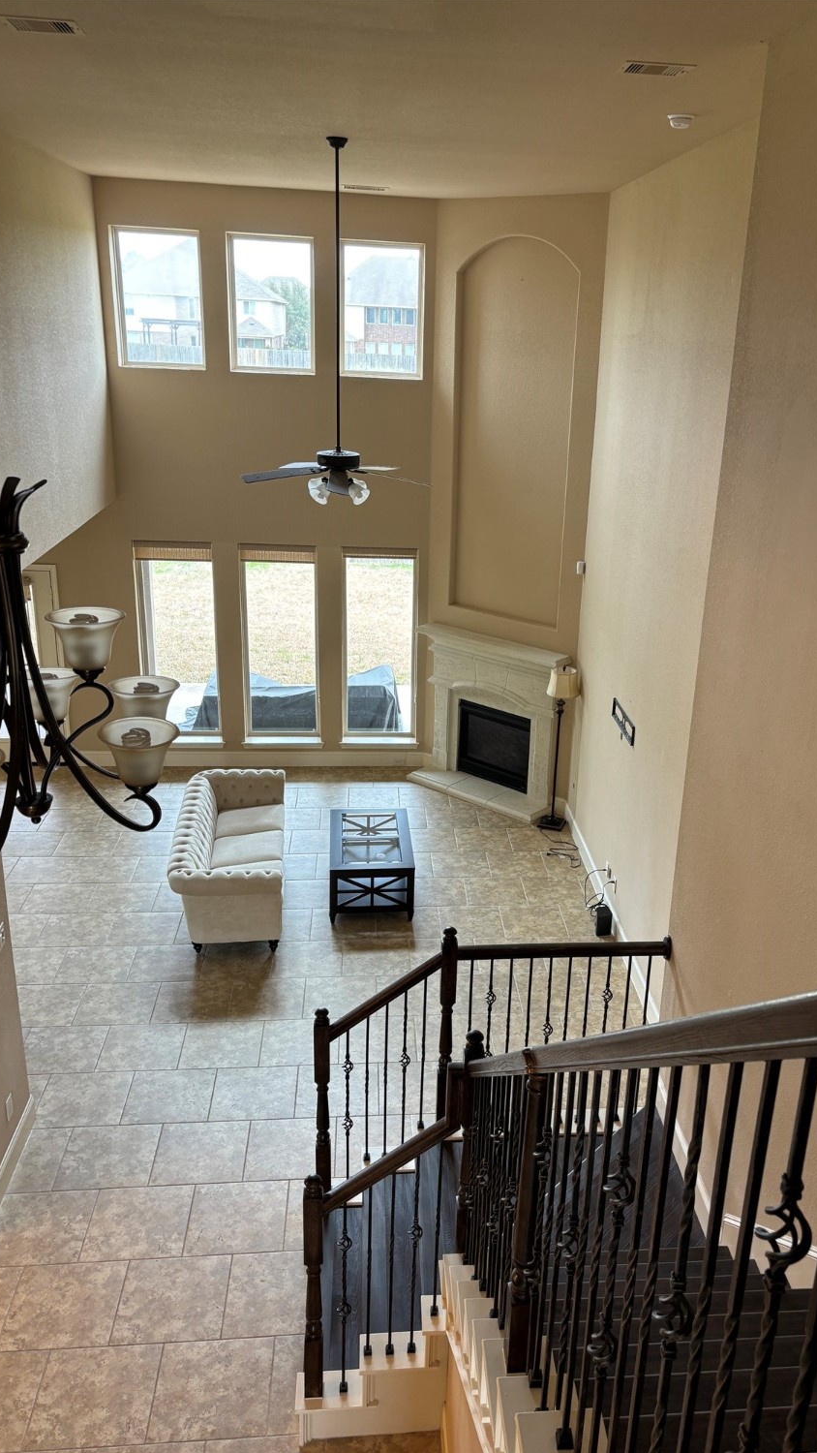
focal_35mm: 29
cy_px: 741
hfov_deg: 40.0
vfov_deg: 66.1
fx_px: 1117
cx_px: 497
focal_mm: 5.96
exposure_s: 1/60
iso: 80
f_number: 1.6
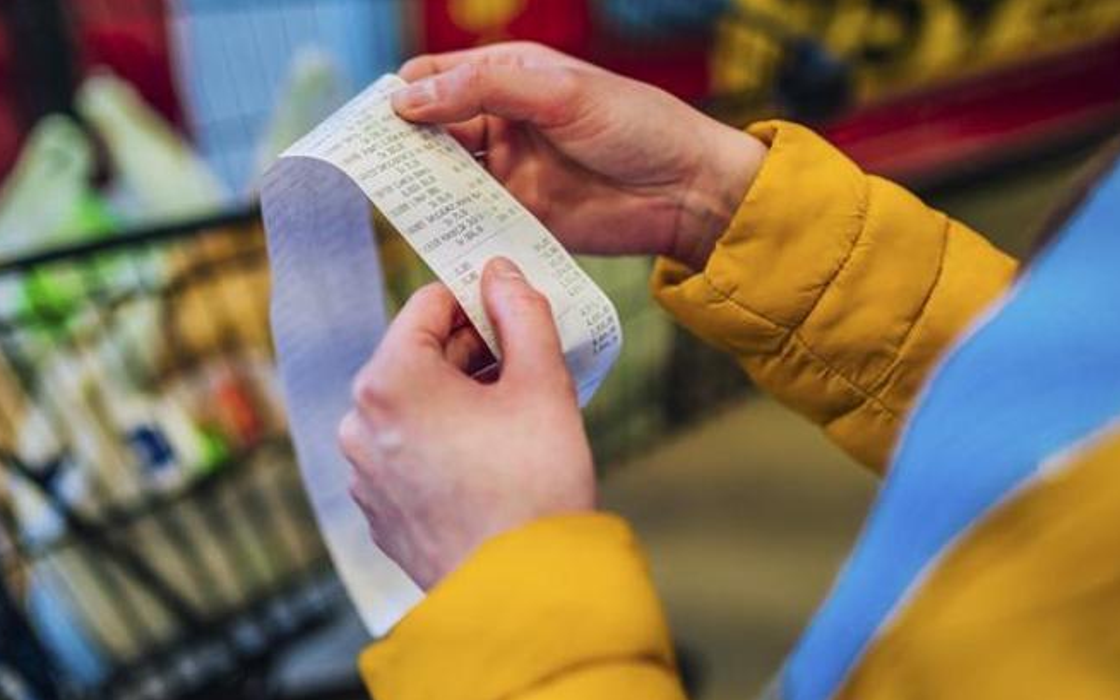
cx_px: 485
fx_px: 1282
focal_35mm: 42
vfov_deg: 30.5
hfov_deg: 47.1
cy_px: 299
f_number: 1.8
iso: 160
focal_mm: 35
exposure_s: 1/250
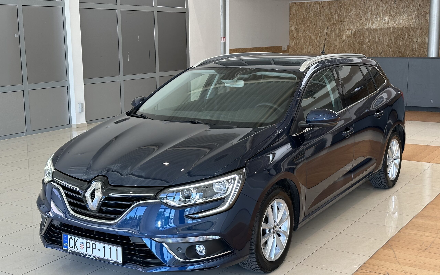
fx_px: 612
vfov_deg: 25.3
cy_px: 138
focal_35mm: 51
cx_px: 220
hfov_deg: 39.6
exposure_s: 1/100
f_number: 1.78
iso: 50
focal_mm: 6.86
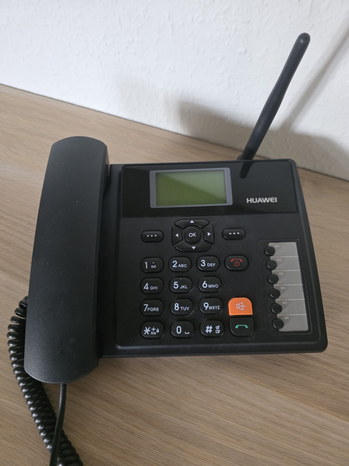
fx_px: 309
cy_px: 233
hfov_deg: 58.9
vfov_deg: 73.9
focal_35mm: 23
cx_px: 174
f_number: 1.7
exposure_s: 1/120
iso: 1000
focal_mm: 6.3
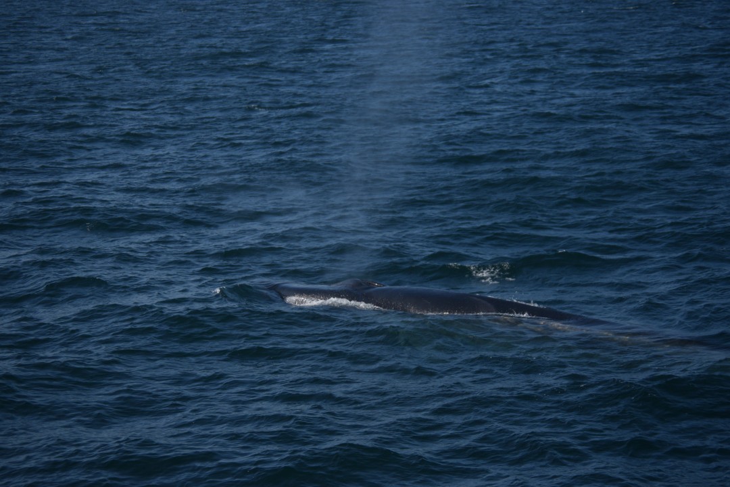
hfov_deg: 20.6
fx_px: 2007
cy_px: 244
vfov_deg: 13.8
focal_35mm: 99
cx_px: 365
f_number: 4.2
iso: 200
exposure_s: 1/4000
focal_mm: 66
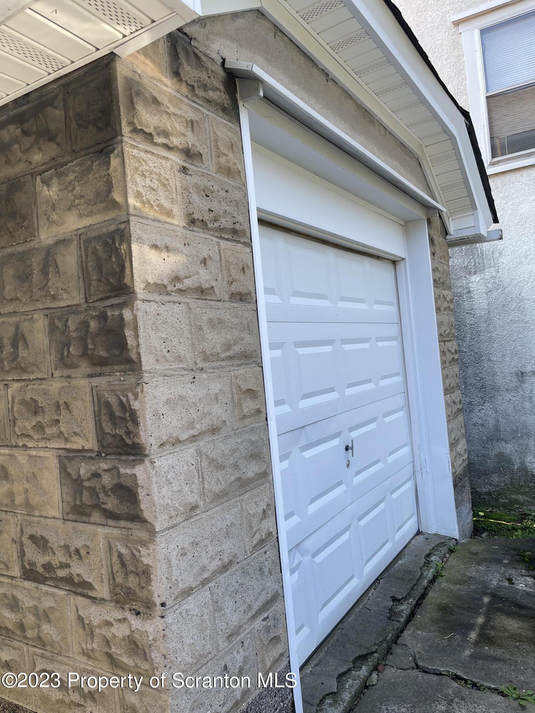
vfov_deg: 67.3
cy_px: 356
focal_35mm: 26
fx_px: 536
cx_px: 268
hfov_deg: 53.1
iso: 32
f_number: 1.6
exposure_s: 1/246
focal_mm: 5.1
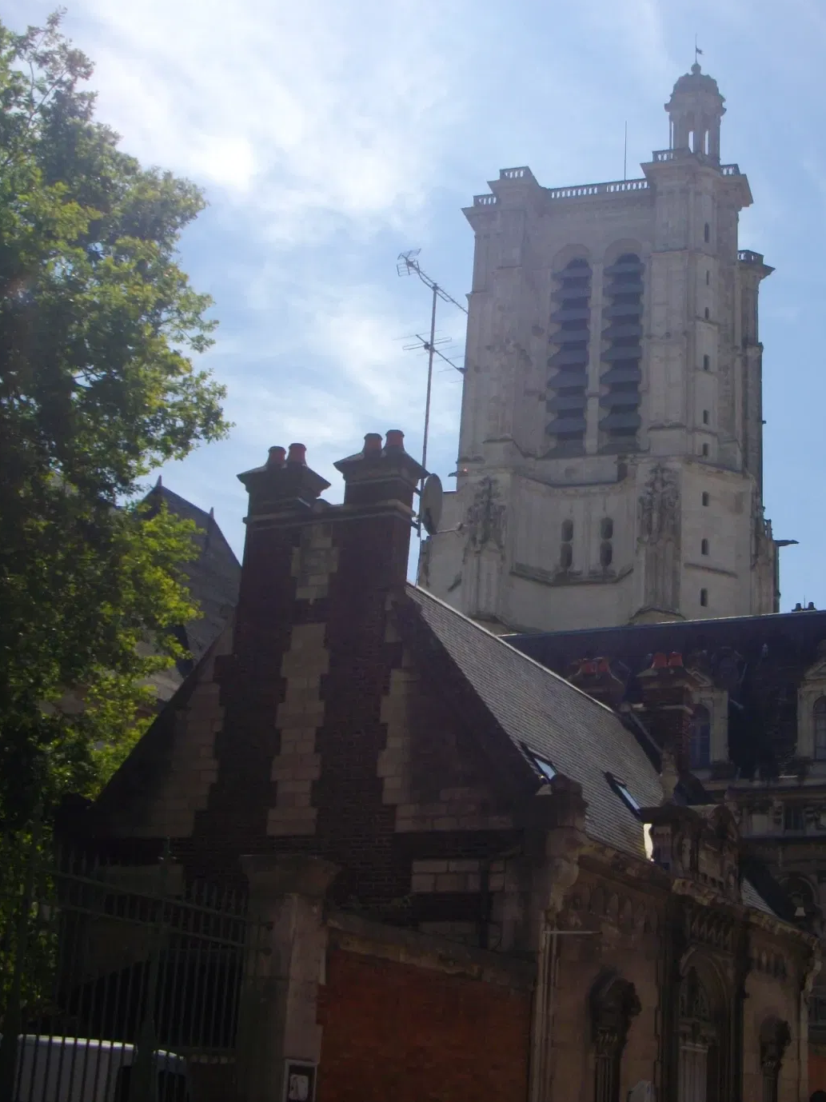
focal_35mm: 55
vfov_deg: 34.9
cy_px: 518
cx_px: 605
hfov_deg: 26.3
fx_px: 1750
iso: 100
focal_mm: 6.2
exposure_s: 1/800
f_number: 5.6
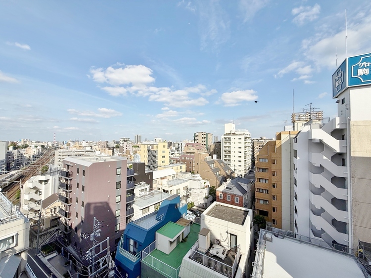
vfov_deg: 85.7
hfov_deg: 102.0
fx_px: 150
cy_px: 139
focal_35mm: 14
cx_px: 186
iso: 50
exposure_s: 1/4149
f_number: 2.2
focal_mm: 2.22
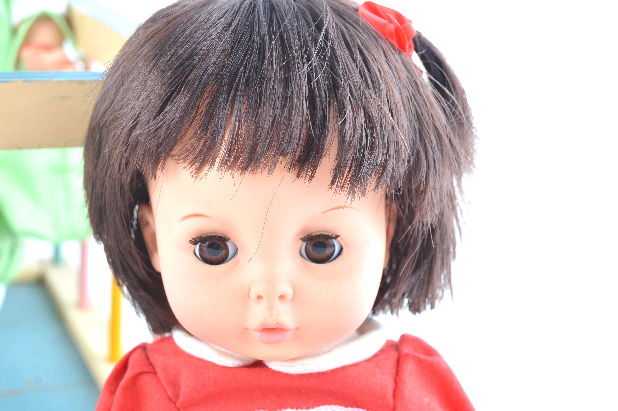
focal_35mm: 72
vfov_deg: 18.9
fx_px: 1235
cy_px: 206
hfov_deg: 28.1
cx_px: 309
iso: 100
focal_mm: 48
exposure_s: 1/25
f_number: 9
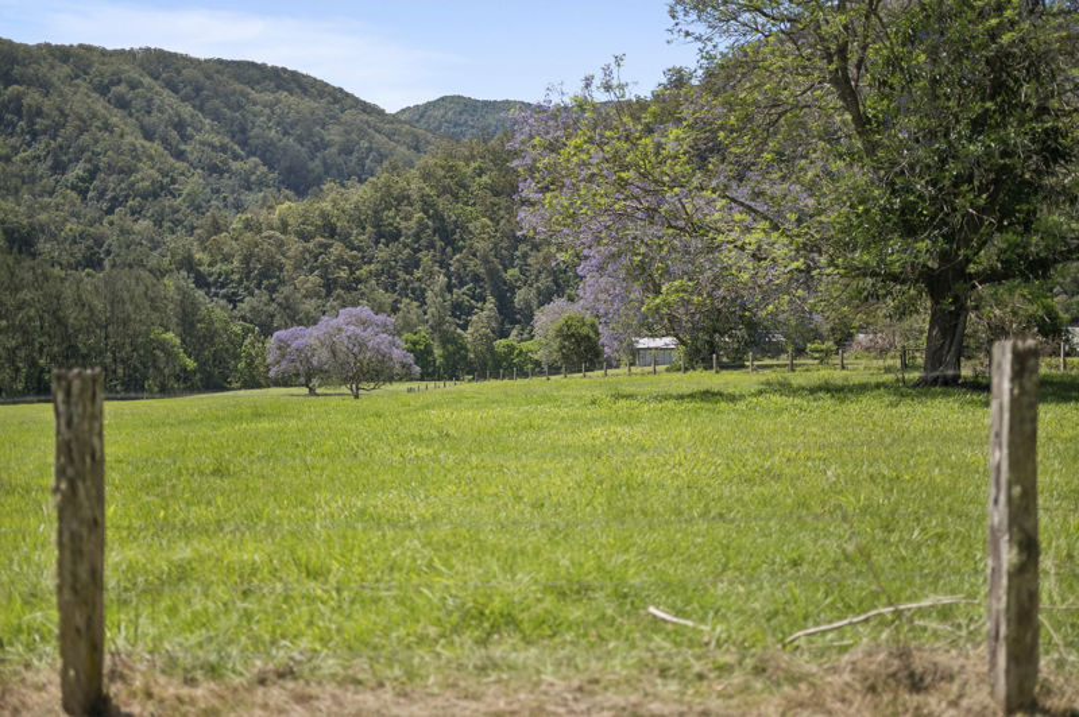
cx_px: 540
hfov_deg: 54.5
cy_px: 358
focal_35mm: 35
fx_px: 1048
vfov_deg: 37.8
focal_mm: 35
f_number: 1.4
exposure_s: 1/5000
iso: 200
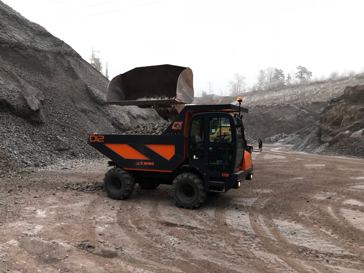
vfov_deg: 49.7
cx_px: 182
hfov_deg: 63.4
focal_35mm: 28
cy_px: 136
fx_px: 294
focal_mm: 3.99
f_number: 1.8
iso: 25
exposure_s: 1/40
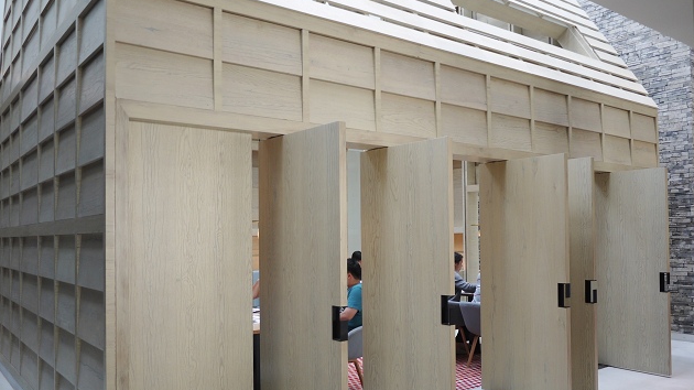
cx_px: 346
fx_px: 570
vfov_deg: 37.7
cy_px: 221
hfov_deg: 62.6
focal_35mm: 31
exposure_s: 1/80
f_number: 2.5
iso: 100
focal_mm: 14
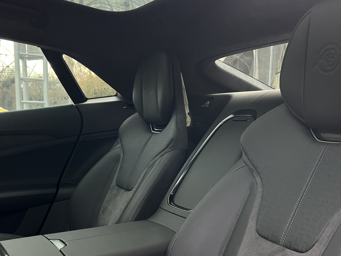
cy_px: 188
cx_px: 157
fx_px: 404
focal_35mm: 41
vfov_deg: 34.5
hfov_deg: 45.7
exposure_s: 1/52
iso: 250
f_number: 1.5
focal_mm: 5.7
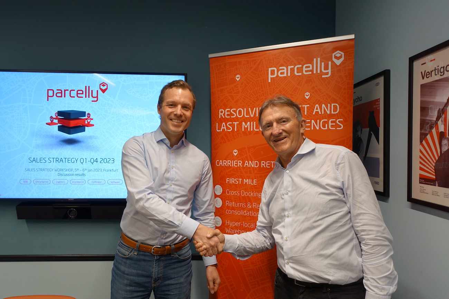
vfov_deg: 53.1
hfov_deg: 73.7
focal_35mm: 24
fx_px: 299
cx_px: 224
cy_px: 150
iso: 125
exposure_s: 1/30
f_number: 2.8
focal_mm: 8.8
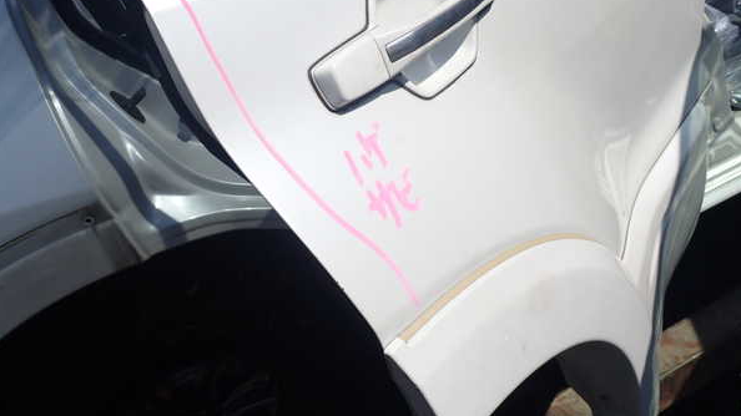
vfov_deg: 35.6
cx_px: 370
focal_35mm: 33
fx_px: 648
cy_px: 222
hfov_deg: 59.5
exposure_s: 1/250
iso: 100
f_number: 9
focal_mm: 5.4
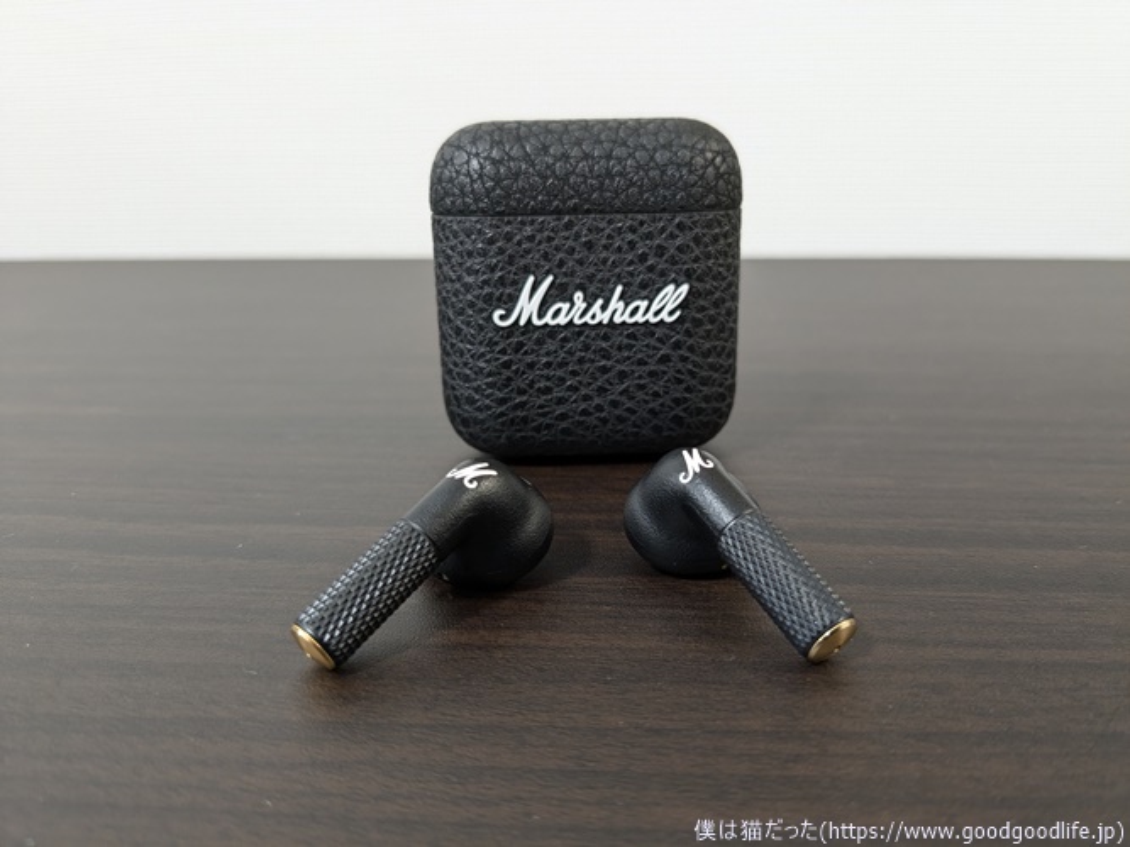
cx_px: 565
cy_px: 424
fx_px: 881
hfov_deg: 65.3
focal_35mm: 27
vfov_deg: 51.3
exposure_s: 1/50
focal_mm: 4.38
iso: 286
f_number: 1.73
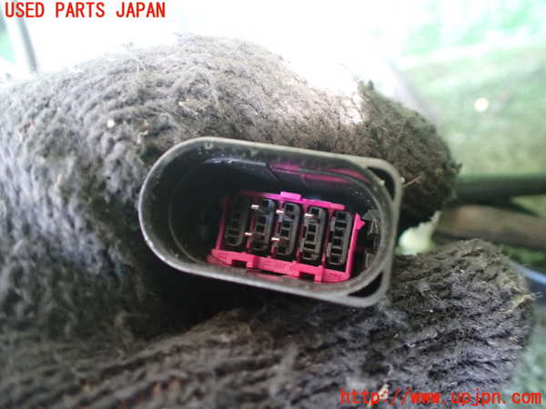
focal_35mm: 30
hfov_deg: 60.0
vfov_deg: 46.8
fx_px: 473
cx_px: 273
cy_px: 204
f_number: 2.3
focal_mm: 5.4
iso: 1250
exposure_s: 1/30
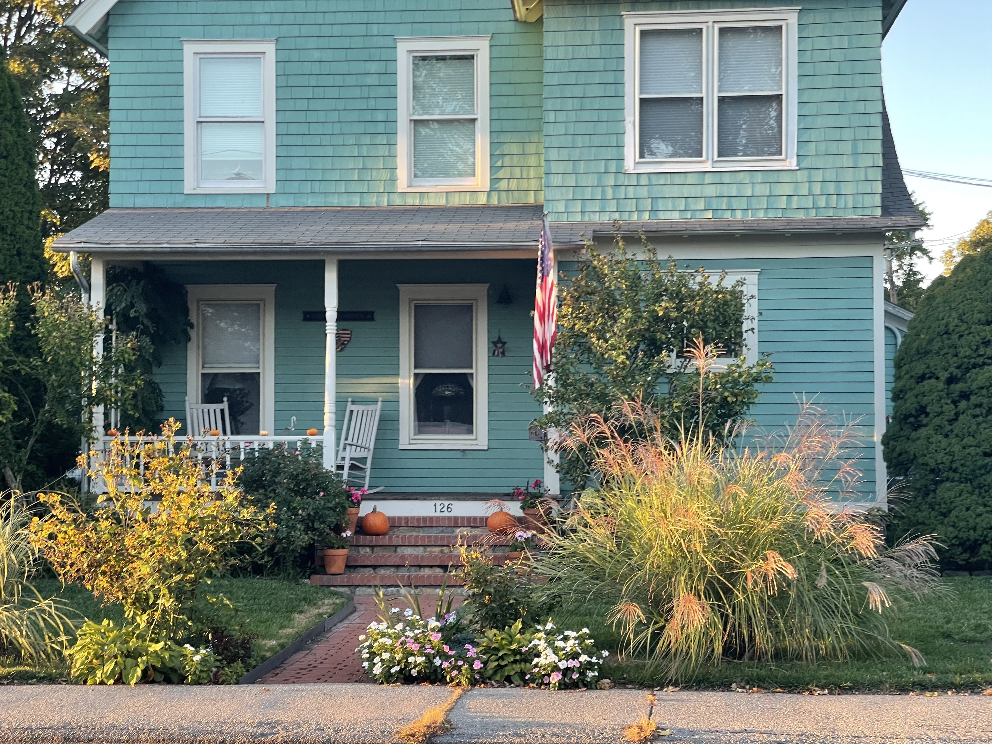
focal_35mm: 64
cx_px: 496
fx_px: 1834
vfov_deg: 22.9
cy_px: 372
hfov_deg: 30.3
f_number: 2.2
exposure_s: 1/99
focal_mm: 7.5
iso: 80
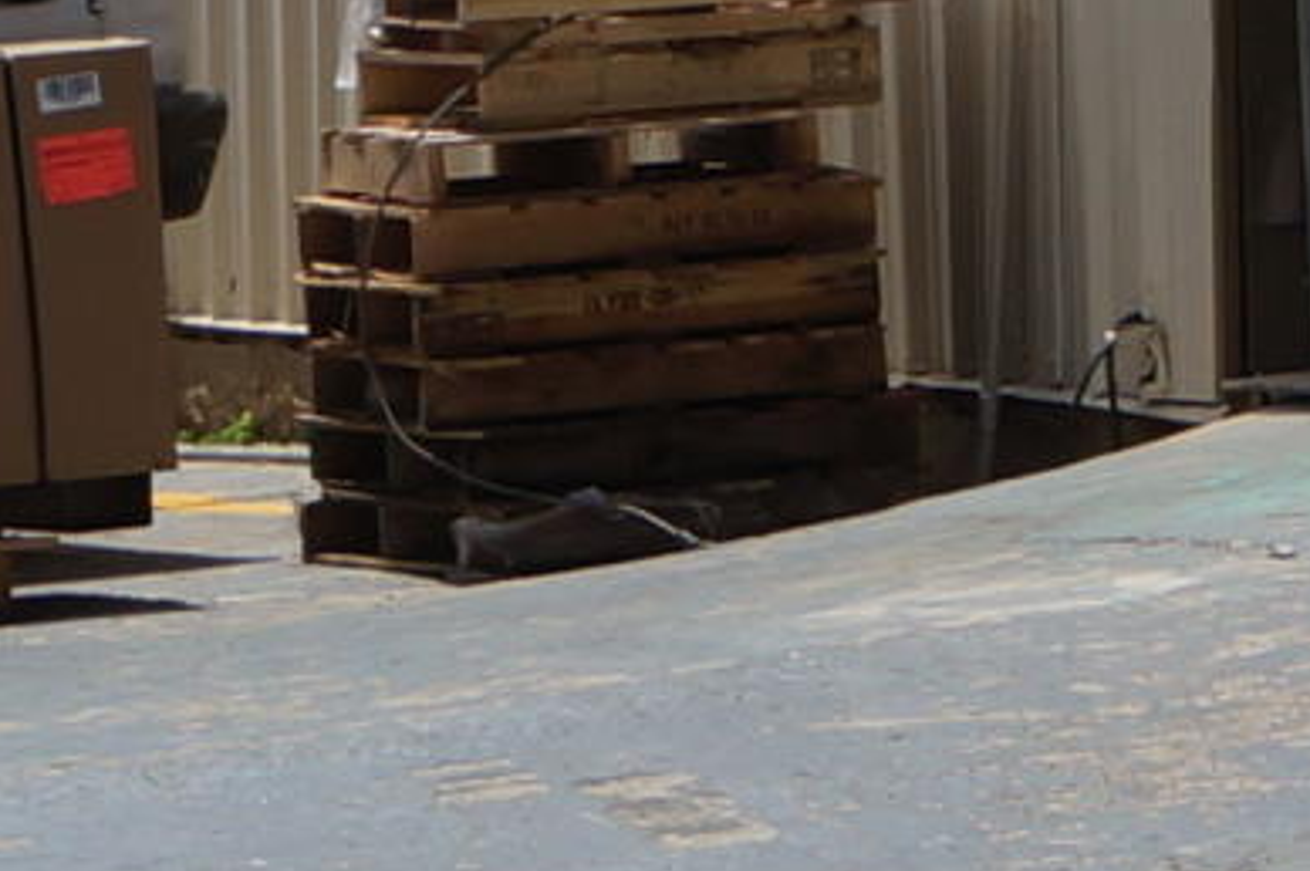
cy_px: -2260
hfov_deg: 5.9
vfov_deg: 3.8
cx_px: 1604
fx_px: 12652
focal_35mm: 348
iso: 100
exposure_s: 1/160
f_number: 13
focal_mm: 30
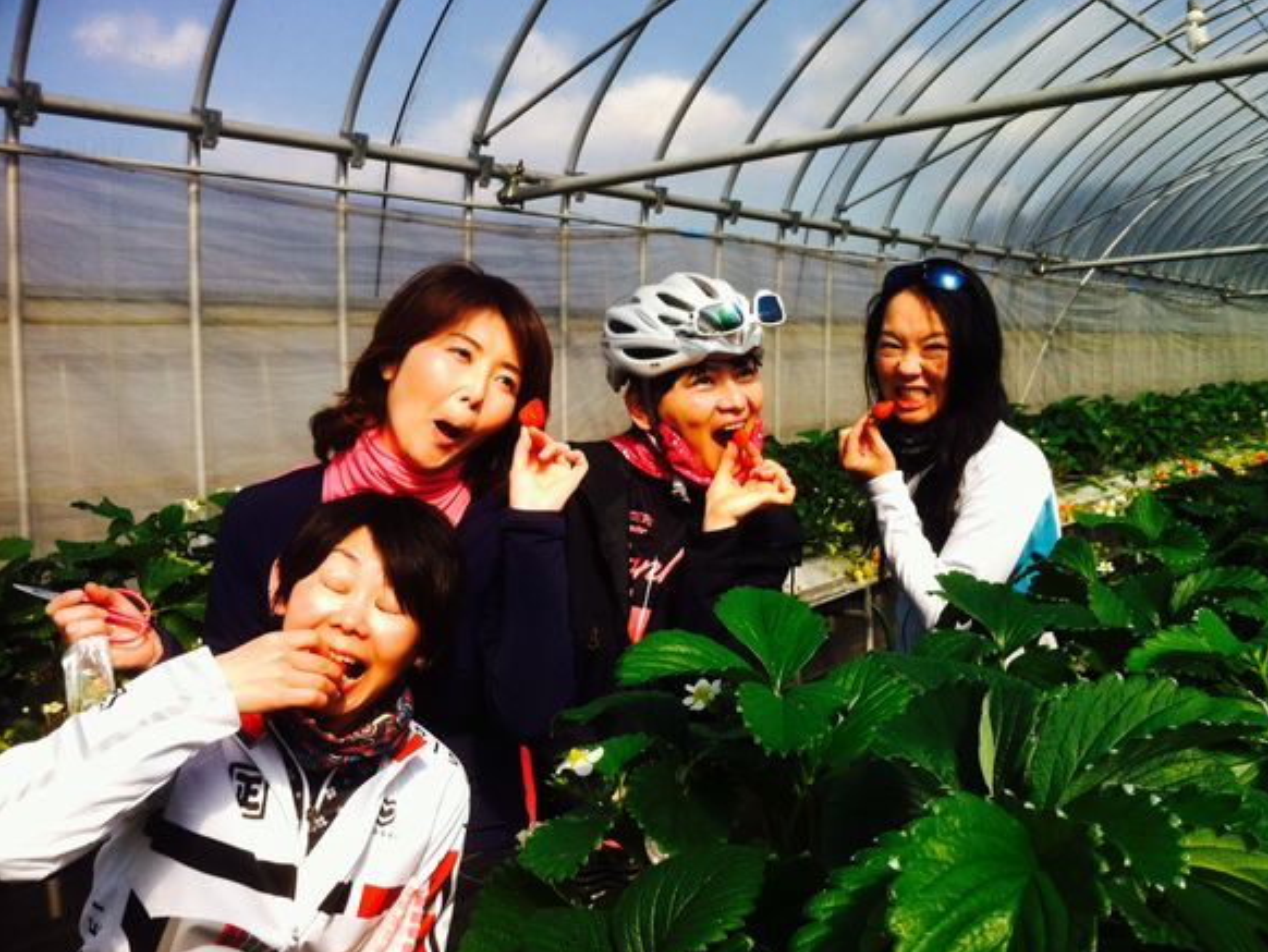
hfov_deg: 51.3
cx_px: 649
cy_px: 471
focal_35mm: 36
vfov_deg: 39.7
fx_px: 1319
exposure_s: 1/1005
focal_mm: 3.85
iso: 80
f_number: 2.8
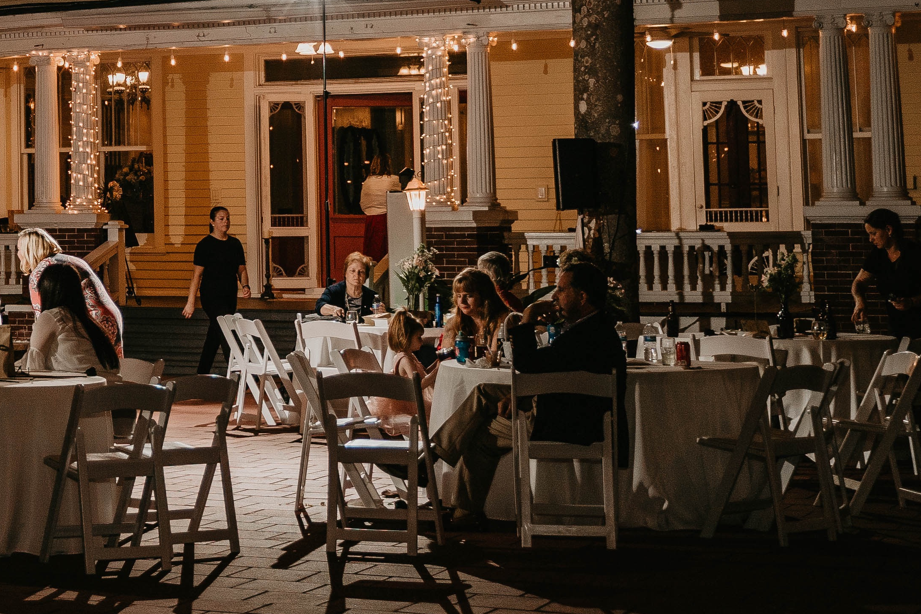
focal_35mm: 94
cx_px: -280
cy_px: -8
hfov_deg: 19.9
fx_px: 2405
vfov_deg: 14.3
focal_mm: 34
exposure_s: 1/250
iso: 400
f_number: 2.8
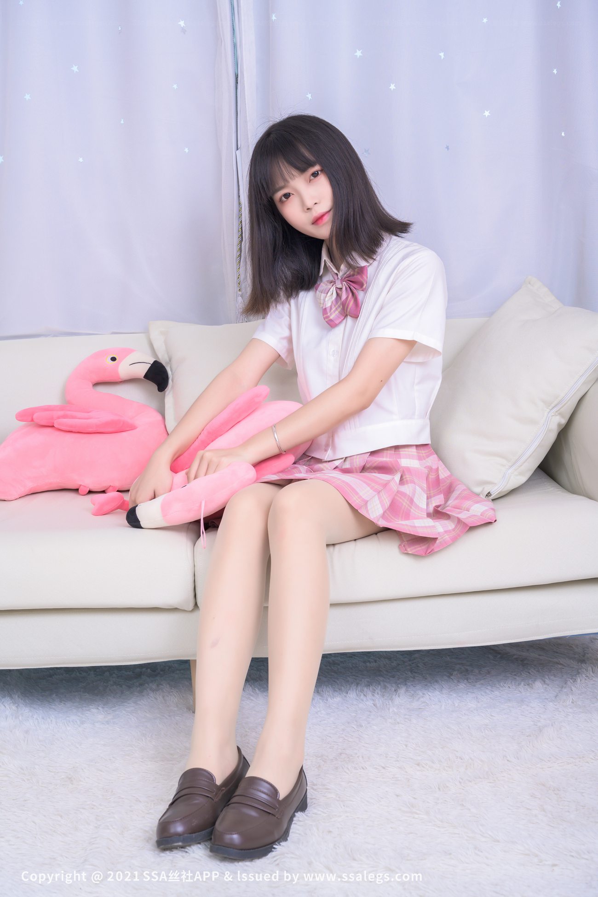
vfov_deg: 45.4
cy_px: 448
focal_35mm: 43
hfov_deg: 31.2
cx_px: 299
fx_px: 1071
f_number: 8
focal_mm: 43
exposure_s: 1/160
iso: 500
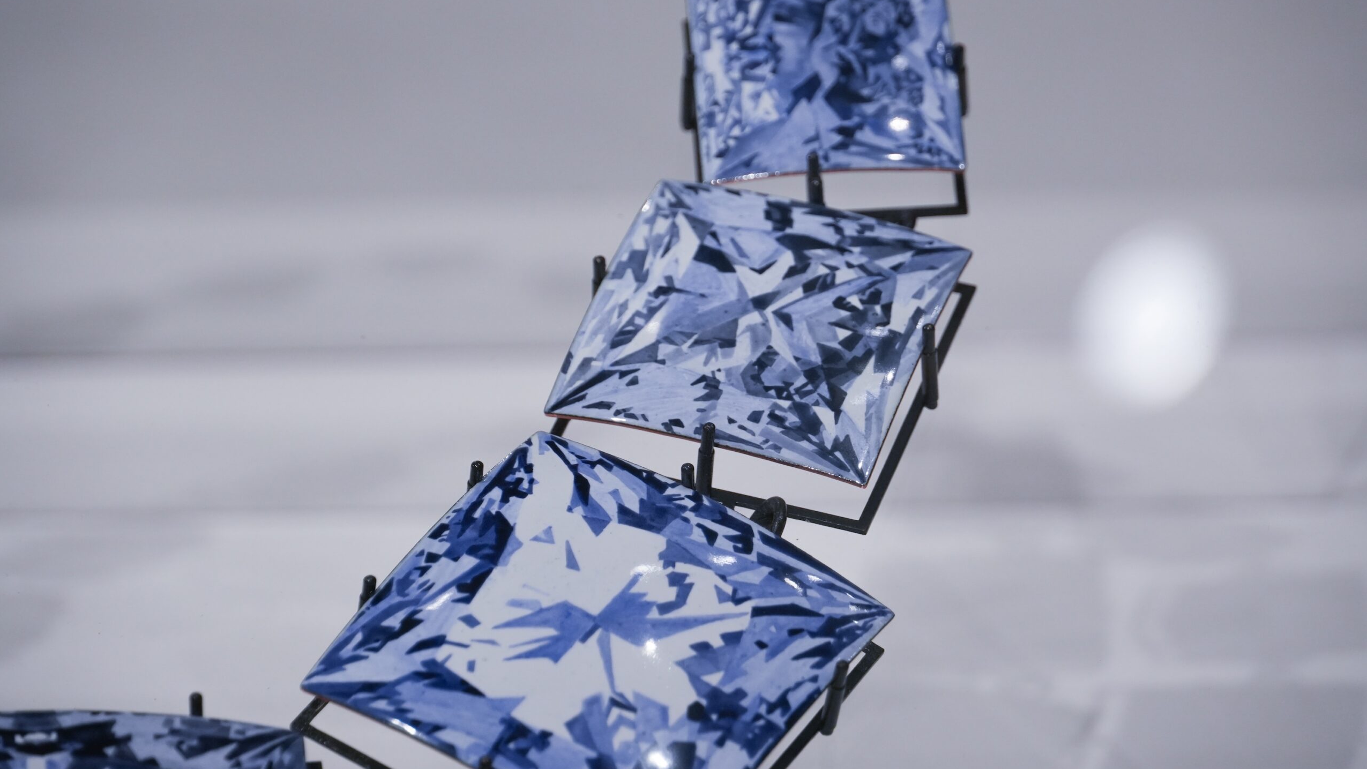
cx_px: 685
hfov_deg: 13.1
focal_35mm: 164
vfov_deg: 7.4
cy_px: 341
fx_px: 5945
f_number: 5.6
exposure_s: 1/60
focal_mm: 104
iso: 800
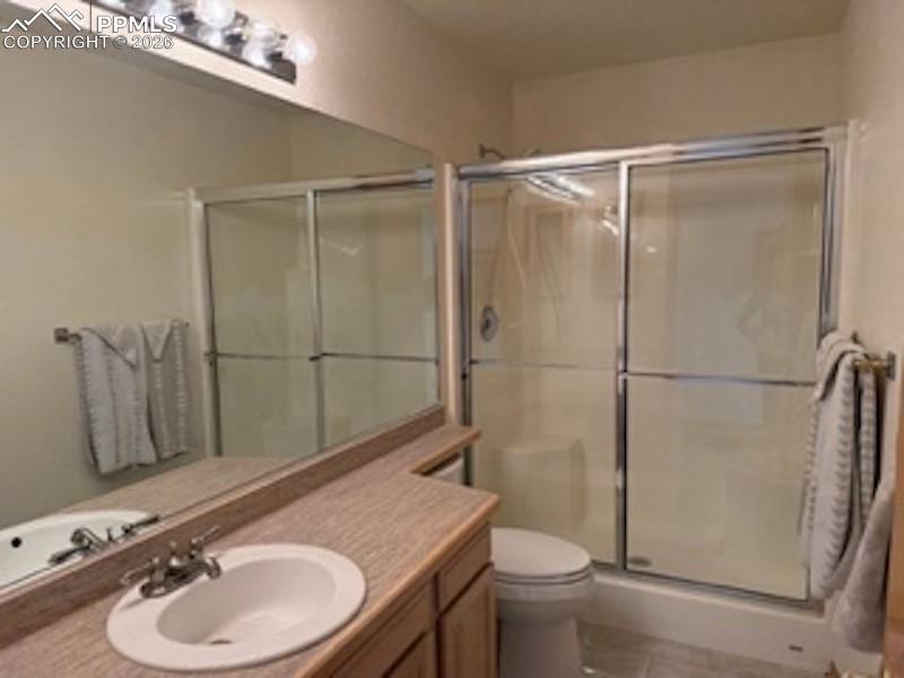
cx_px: 452
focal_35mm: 24
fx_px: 627
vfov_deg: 56.8
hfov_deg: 71.6
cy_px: 339
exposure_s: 1/228
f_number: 1.78
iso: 200
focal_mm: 6.76
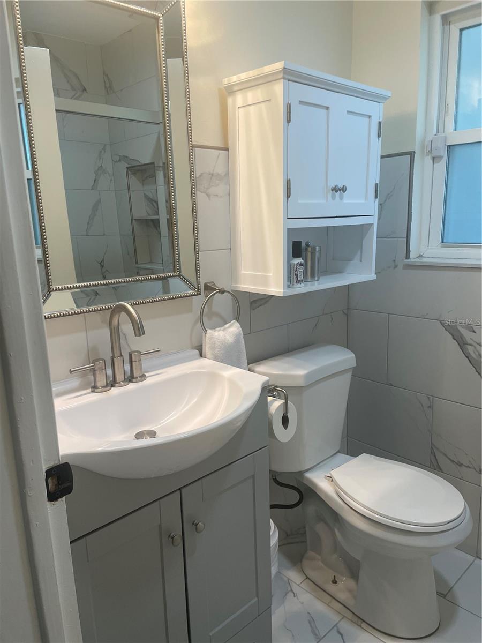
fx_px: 483
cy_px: 322
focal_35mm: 26
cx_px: 241
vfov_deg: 67.3
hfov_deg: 53.1
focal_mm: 4.2
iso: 80
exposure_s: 1/120
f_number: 1.6
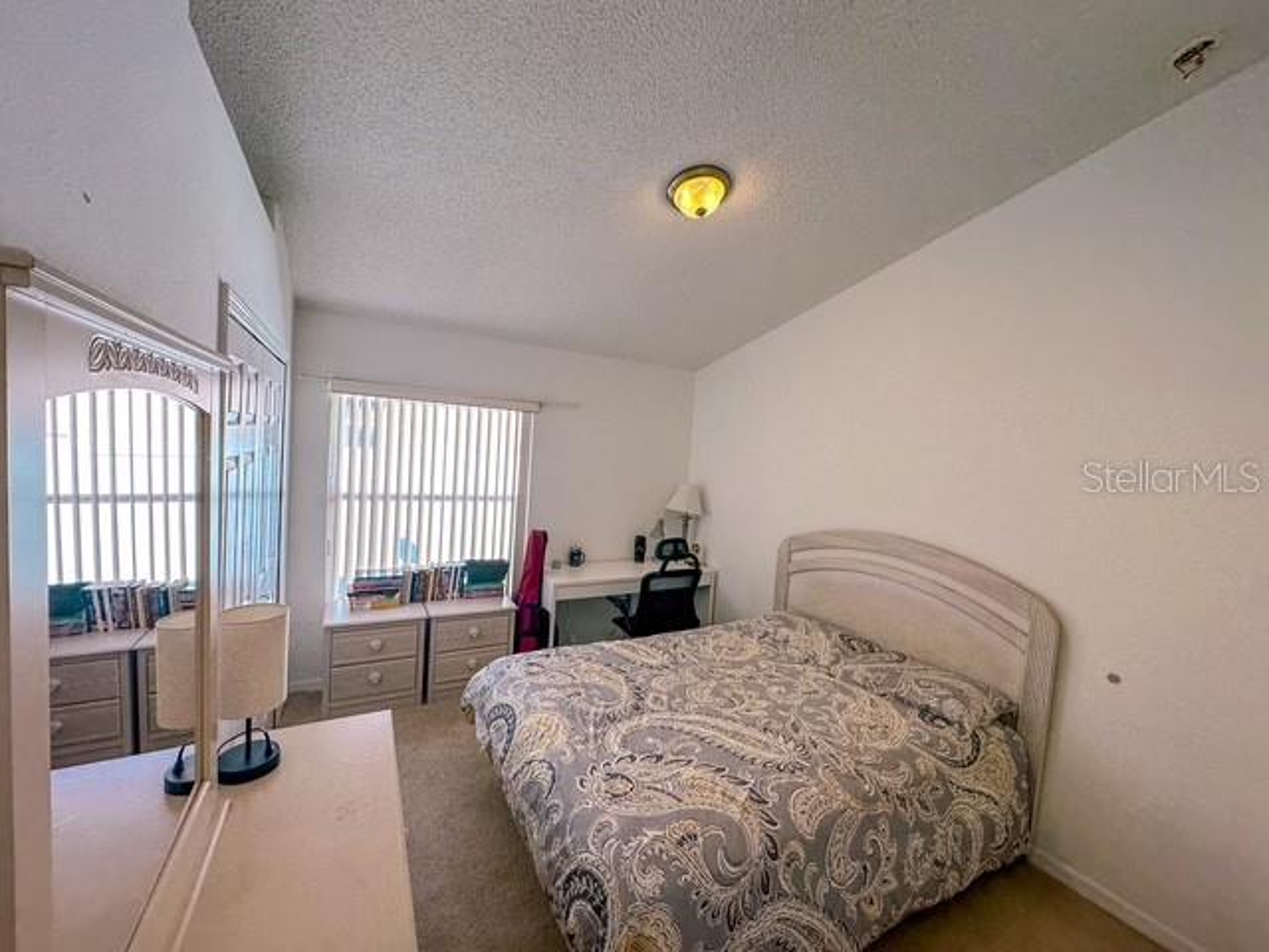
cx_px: 634
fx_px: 513
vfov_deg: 85.7
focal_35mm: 14
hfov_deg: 102.1
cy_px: 476
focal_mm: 2.22
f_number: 2.2
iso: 40
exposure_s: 1/120
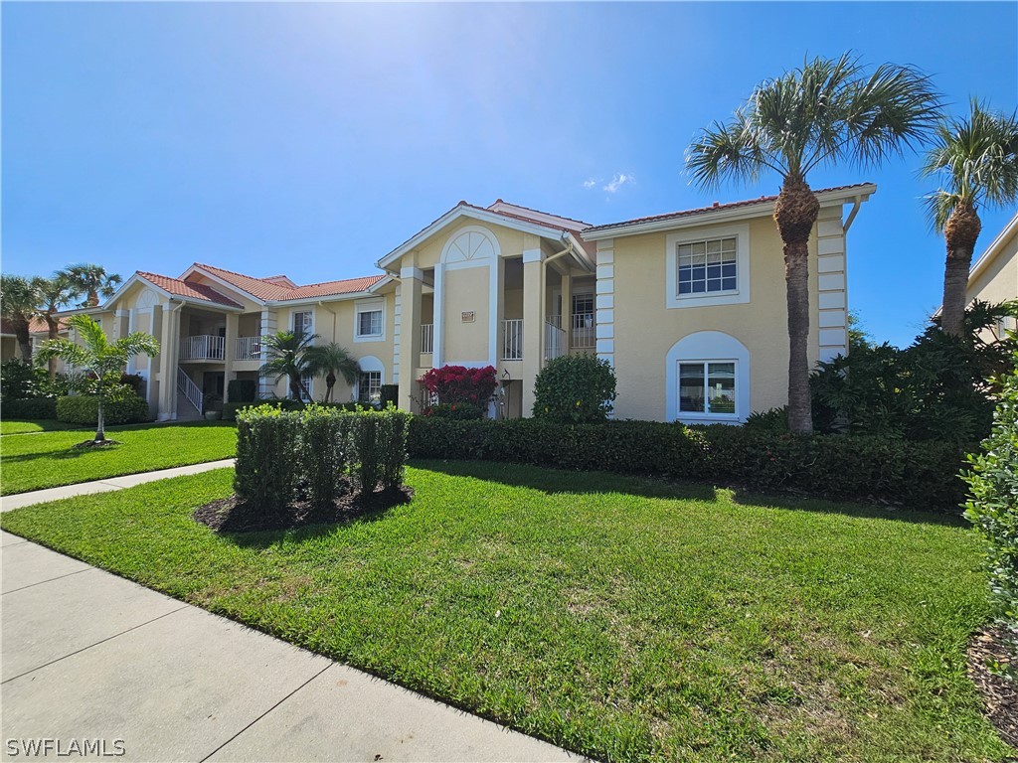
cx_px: 509
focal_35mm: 13
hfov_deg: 106.2
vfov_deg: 89.9
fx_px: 382
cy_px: 382
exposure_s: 1/2937
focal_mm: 2.2
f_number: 2.2
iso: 50
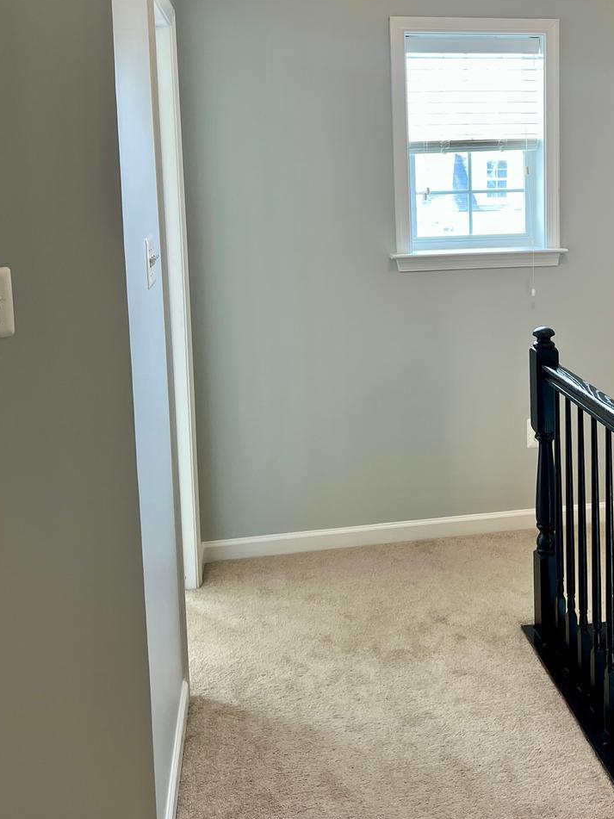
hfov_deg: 33.7
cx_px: 459
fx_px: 994
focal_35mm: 42
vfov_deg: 44.3
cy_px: 290
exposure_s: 1/120
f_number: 1.5
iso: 100
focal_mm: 5.7
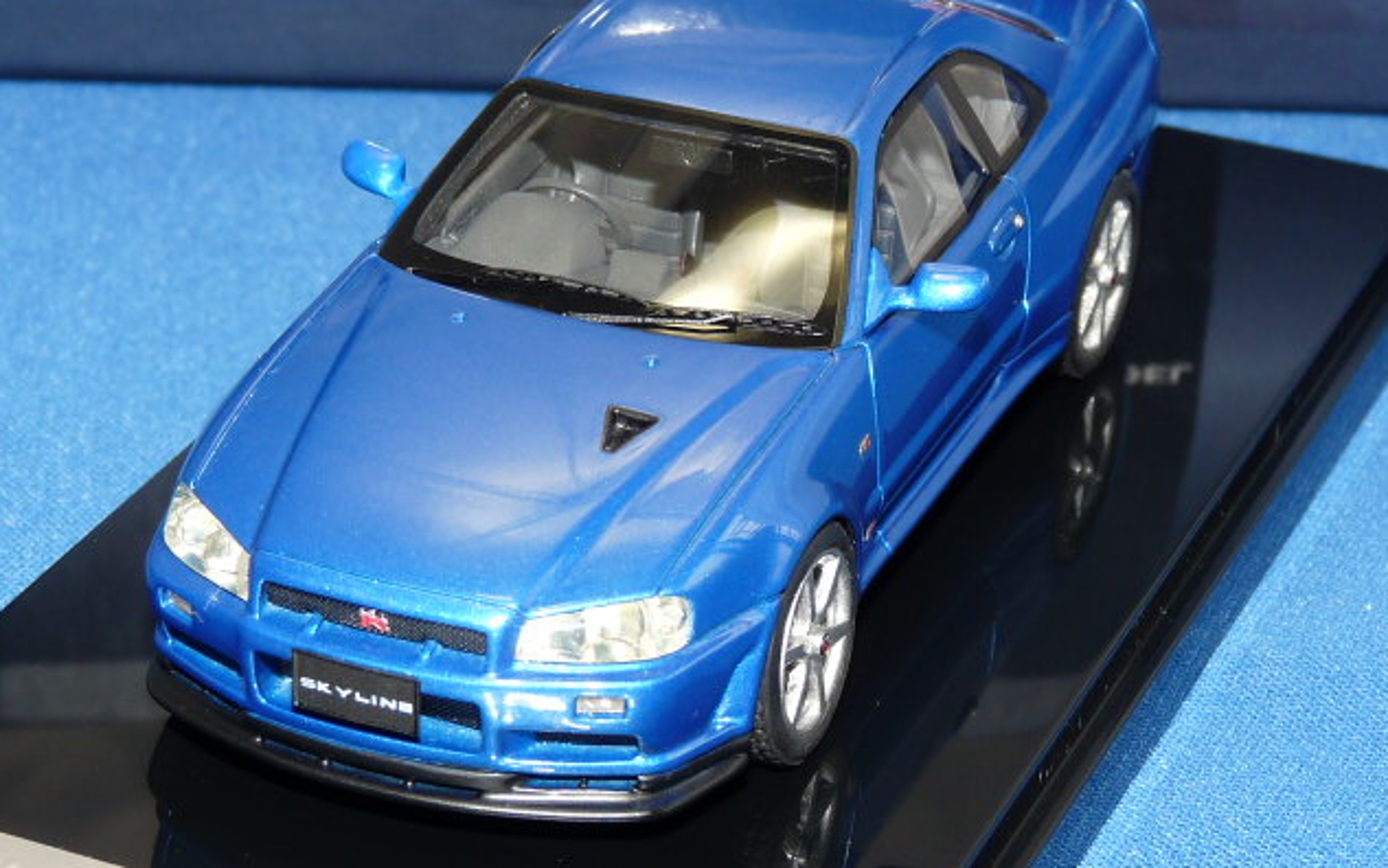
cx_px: 695
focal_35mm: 120
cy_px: 344
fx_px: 4541
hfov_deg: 17.4
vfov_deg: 10.9
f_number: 4
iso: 100
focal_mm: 11.5
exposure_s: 1/30
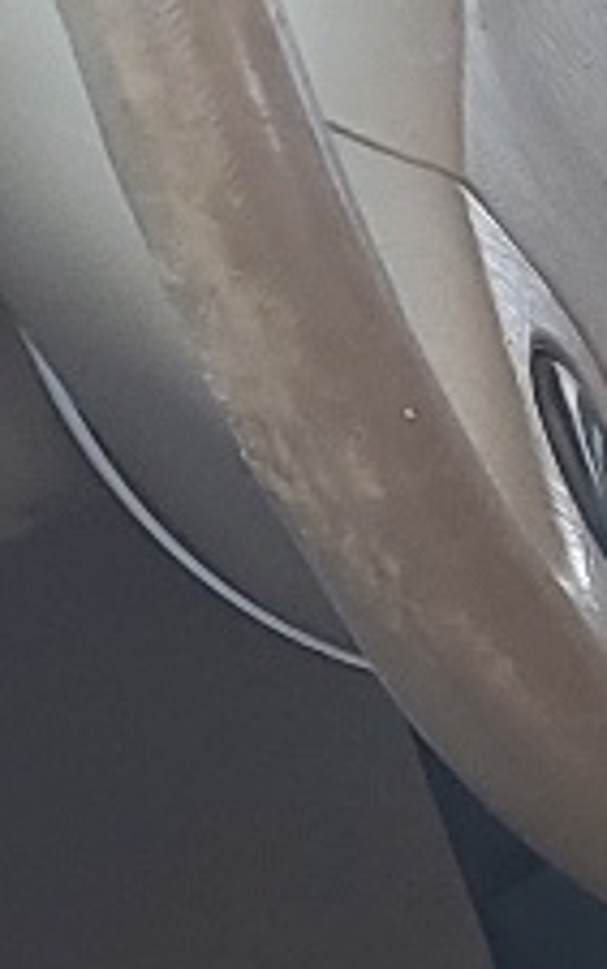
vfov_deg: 10.5
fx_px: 5178
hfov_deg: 6.5
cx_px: 1287
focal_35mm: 196
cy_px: 1253
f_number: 1.5
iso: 63
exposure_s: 1/60.2
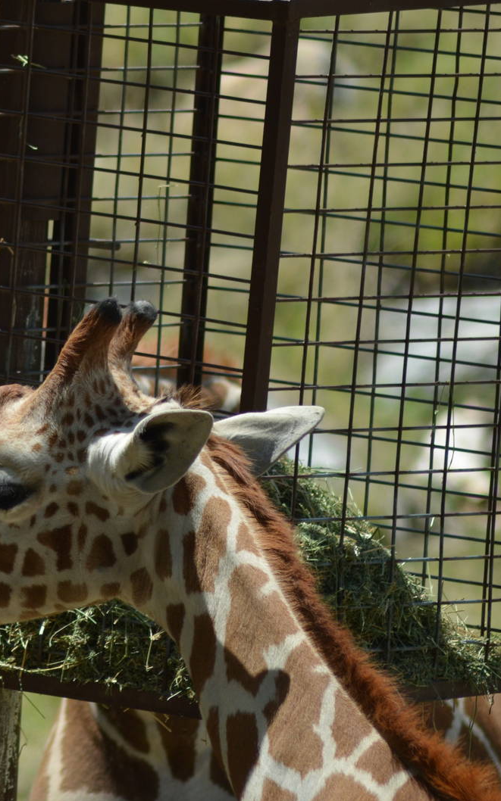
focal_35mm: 600
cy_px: 400
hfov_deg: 2.2
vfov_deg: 3.5
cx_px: -40
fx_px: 13111
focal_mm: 260
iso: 400
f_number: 5.6
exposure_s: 1/2000
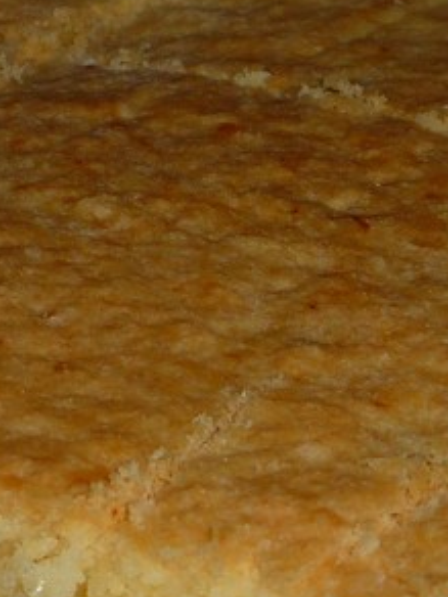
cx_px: 219
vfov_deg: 6.4
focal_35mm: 310
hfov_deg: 4.8
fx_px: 5349
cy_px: 483
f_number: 5.6
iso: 100
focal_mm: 14.2
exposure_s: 1/50
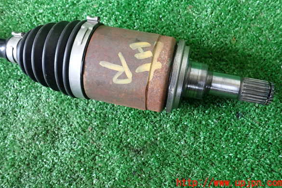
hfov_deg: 58.7
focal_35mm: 32
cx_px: 141
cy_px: 81
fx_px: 251
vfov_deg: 41.0
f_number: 2.3
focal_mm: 5.4
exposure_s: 1/40
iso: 320
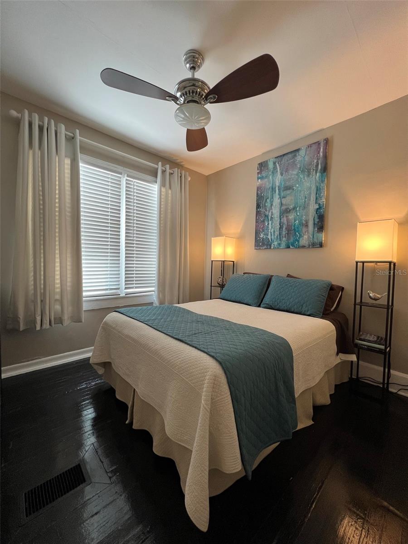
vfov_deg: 106.2
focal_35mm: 13
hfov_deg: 89.9
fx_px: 204
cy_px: 272
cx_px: 204
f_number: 1.8
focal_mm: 1.57
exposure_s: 1/120
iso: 200
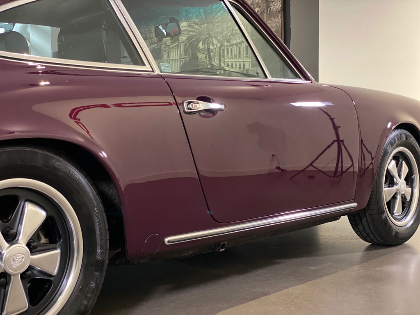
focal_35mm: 52
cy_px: 158
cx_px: 210
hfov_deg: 36.8
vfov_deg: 28.0
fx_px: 631
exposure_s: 1/17
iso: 400
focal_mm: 6
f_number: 2
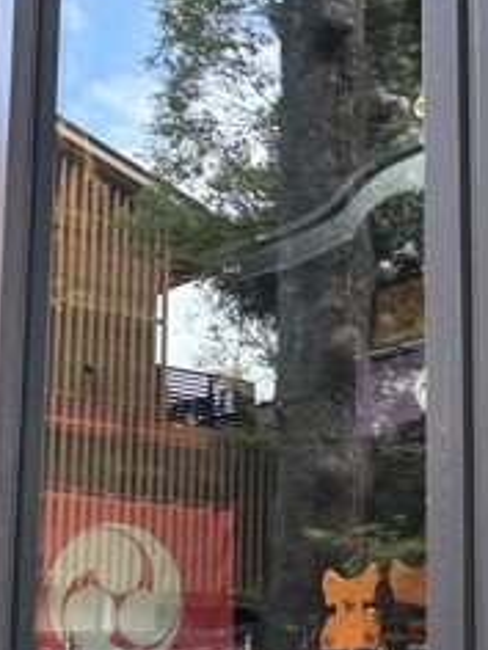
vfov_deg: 25.1
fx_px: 1447
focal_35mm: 77
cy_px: 467
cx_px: 546
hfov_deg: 18.4
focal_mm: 5.96
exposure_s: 1/108
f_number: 1.6
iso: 125
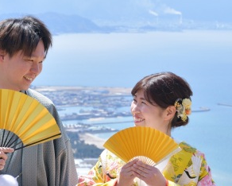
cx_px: 74
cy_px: 101
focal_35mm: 180
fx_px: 1237
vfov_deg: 8.6
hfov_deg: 10.7
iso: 100
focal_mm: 70
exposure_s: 1/160
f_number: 8
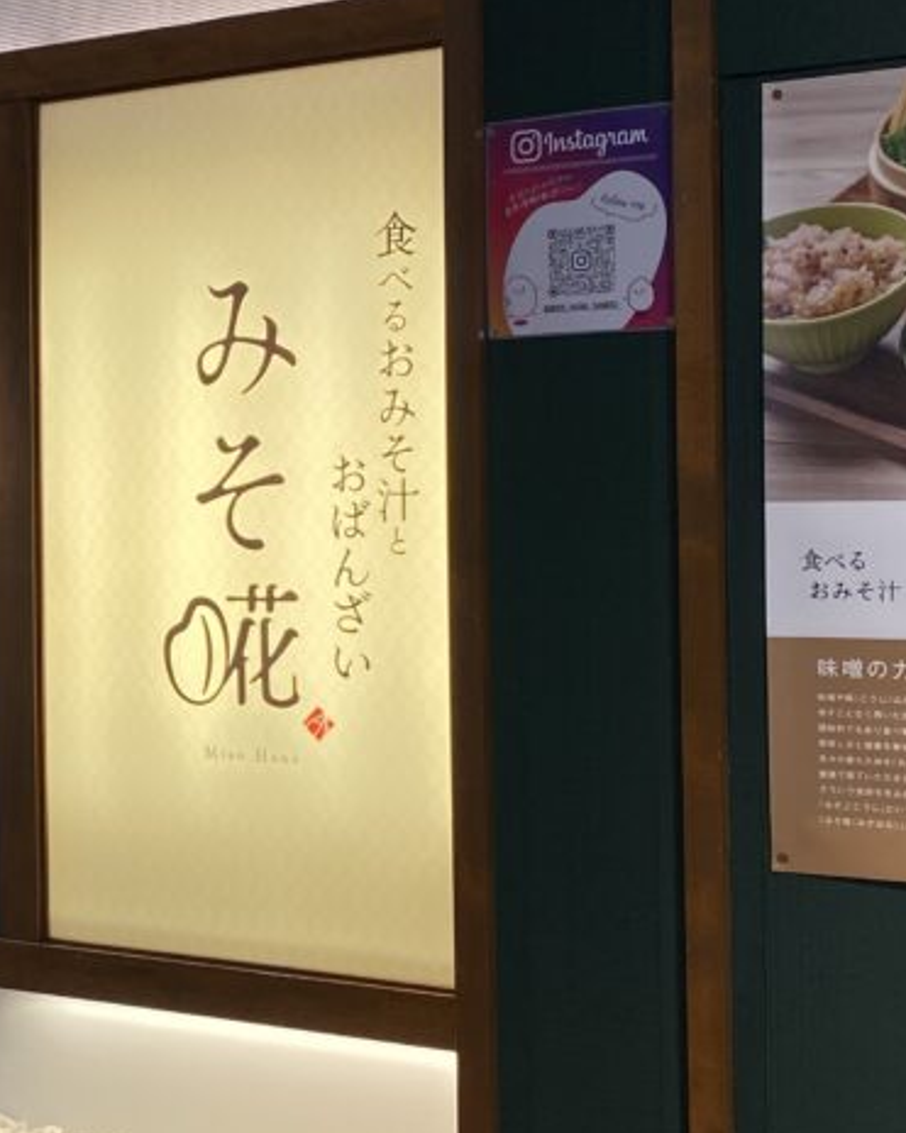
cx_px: -63
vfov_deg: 27.1
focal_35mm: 70
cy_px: 520
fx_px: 2347
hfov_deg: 20.9
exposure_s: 1/120
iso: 64
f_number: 1.8
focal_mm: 4.25
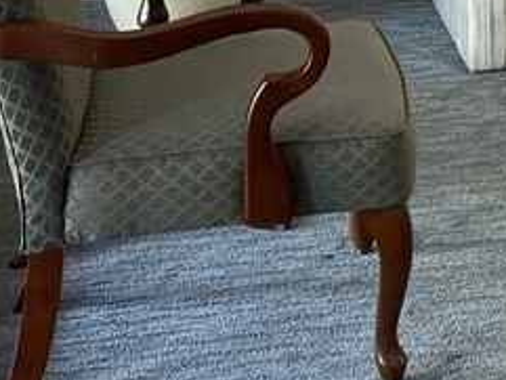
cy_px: -372
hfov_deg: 14.9
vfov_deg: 11.3
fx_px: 1740
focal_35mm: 119
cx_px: 836
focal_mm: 3.99
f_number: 1.8
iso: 80
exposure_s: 1/60
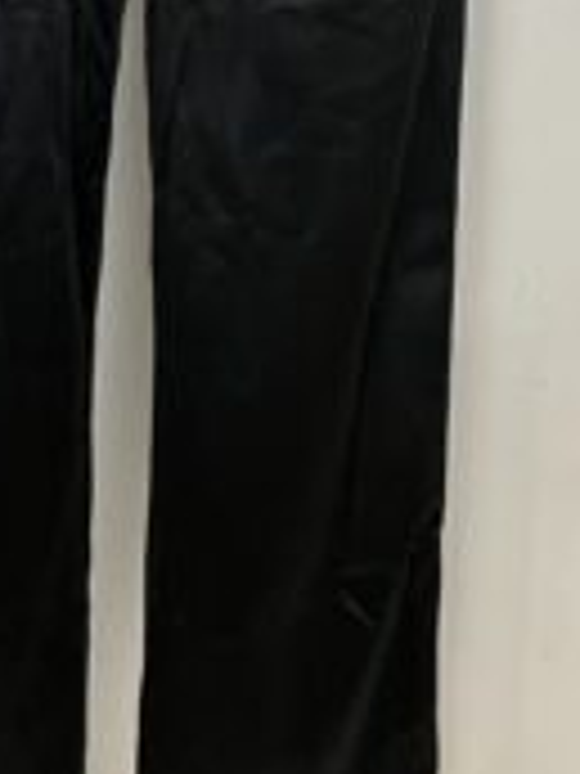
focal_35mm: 65
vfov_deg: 28.7
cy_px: 86
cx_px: 108
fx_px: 1452
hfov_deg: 22.3
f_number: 1.8
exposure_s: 1/50
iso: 125
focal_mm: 3.99
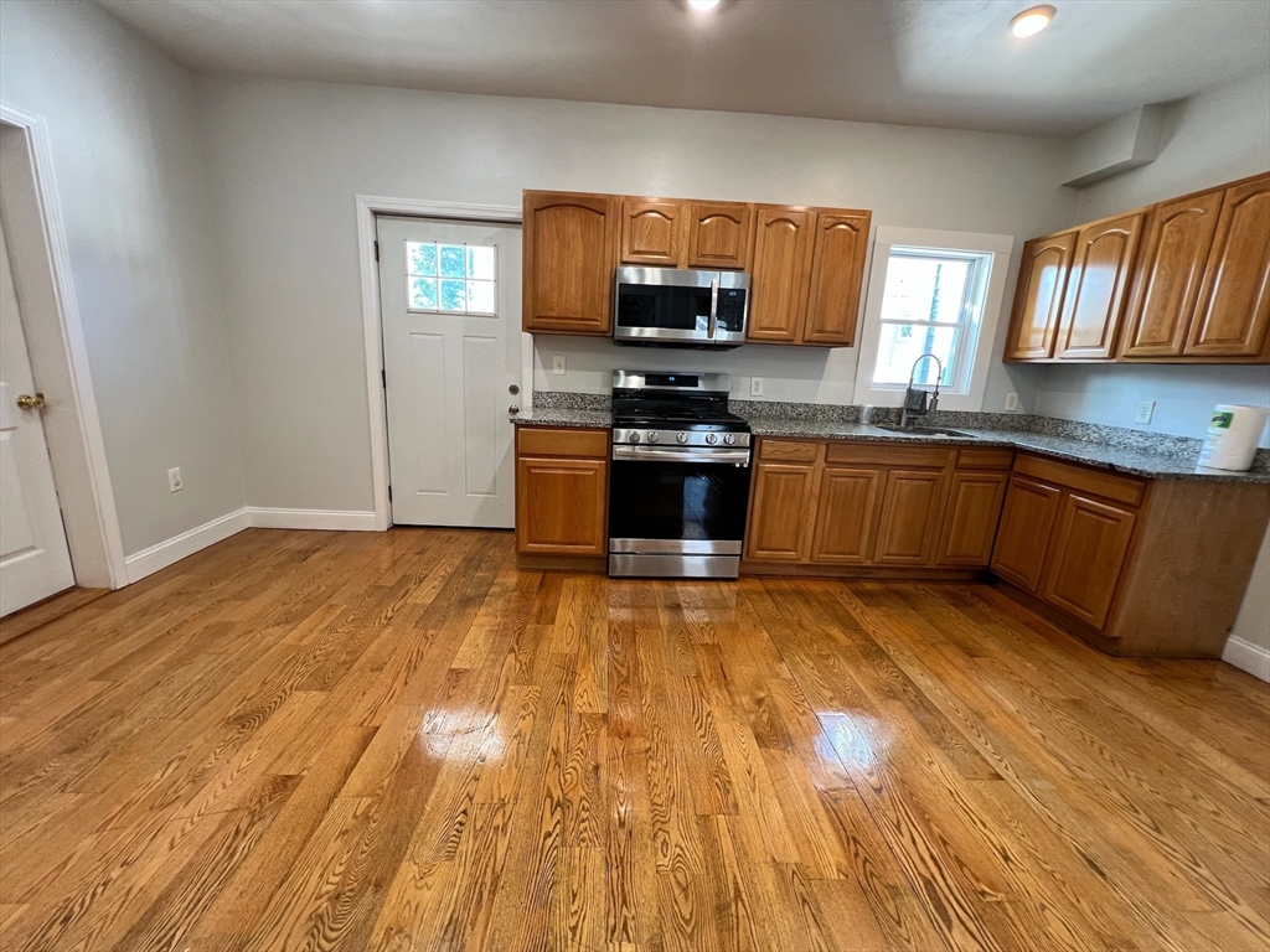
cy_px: 476
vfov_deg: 89.9
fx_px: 477
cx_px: 635
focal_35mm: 13
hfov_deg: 106.2
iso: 200
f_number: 1.8
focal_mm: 1.57
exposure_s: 1/60
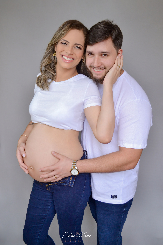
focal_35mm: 36
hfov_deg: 36.9
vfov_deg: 53.1
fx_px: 244
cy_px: 122
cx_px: 82
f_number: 5
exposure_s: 1/200
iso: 400
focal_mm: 24
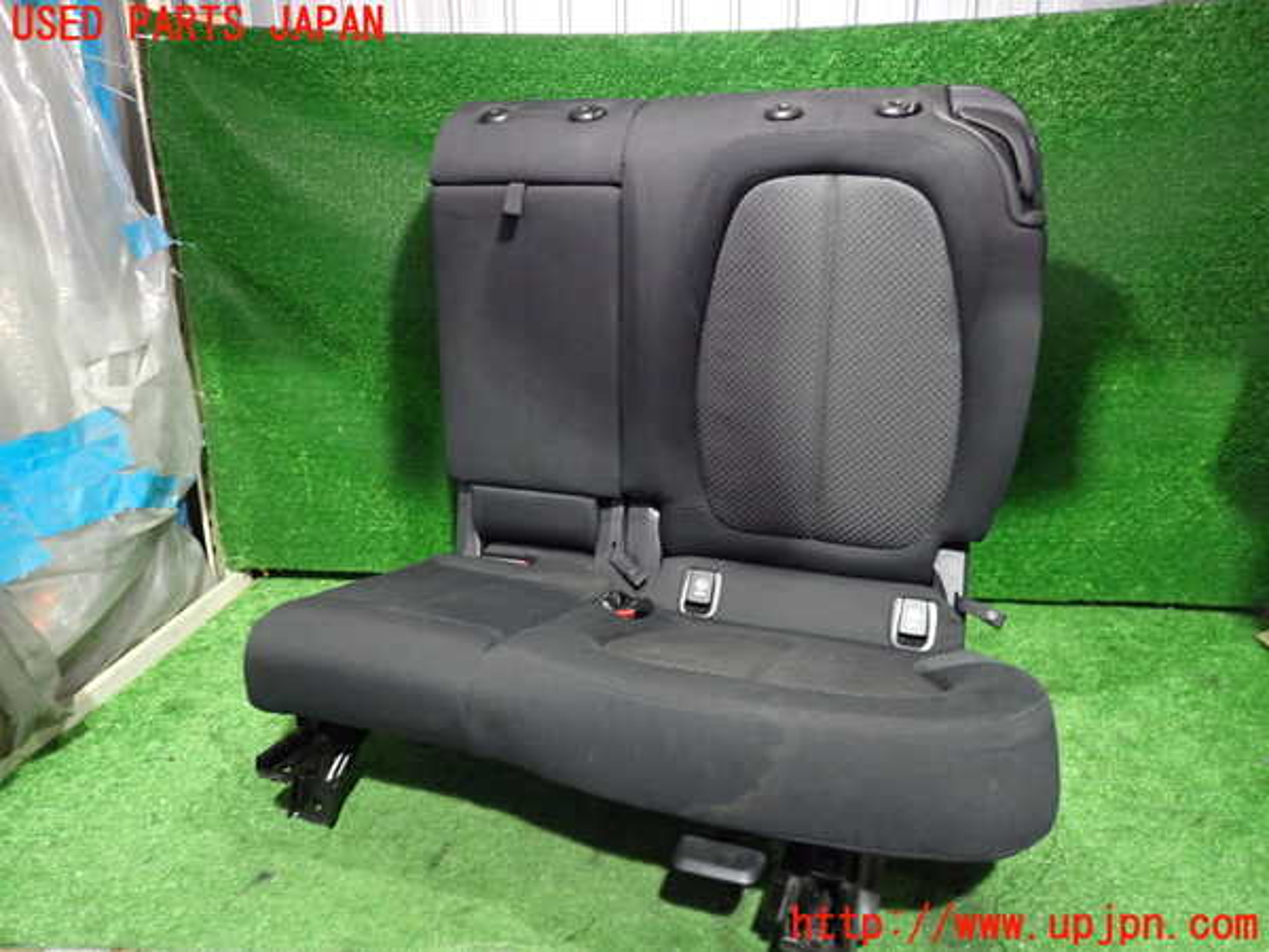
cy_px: 476
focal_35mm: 25
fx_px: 916
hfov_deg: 69.4
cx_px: 634
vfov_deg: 54.9
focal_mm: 4.5
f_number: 2
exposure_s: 1/25
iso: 800
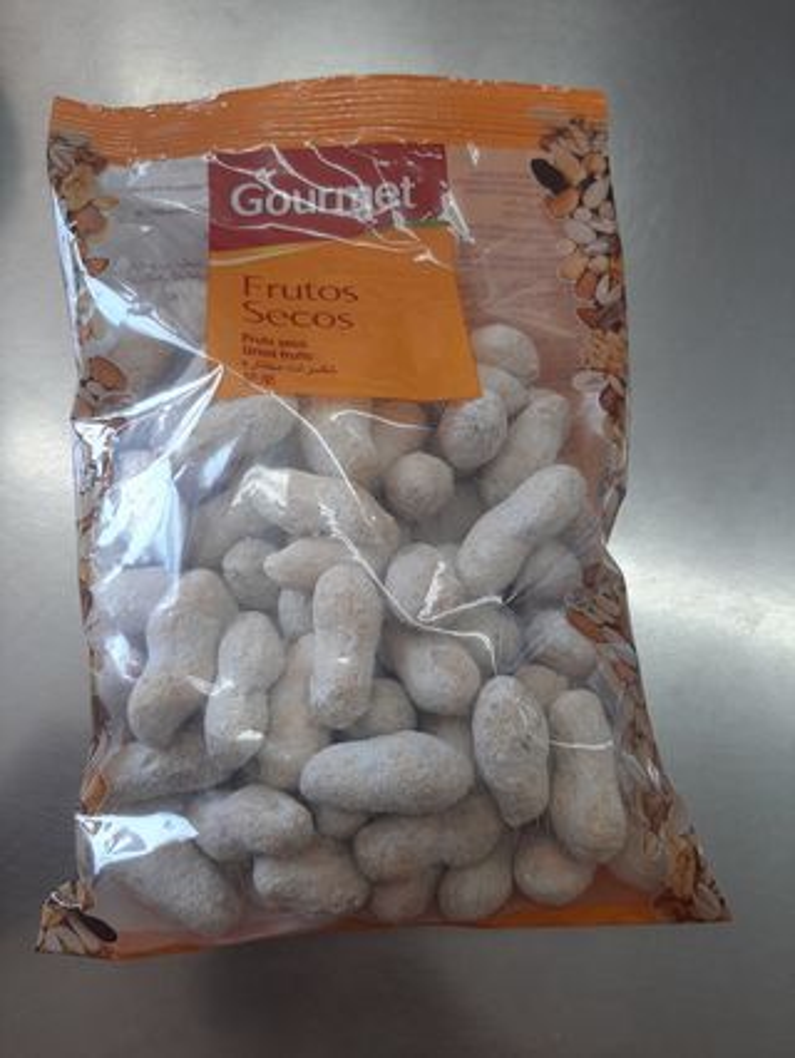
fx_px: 826
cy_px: 529
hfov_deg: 51.4
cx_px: 398
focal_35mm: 27
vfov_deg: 65.3
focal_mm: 3.93
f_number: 1.7
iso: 40
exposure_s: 1/139
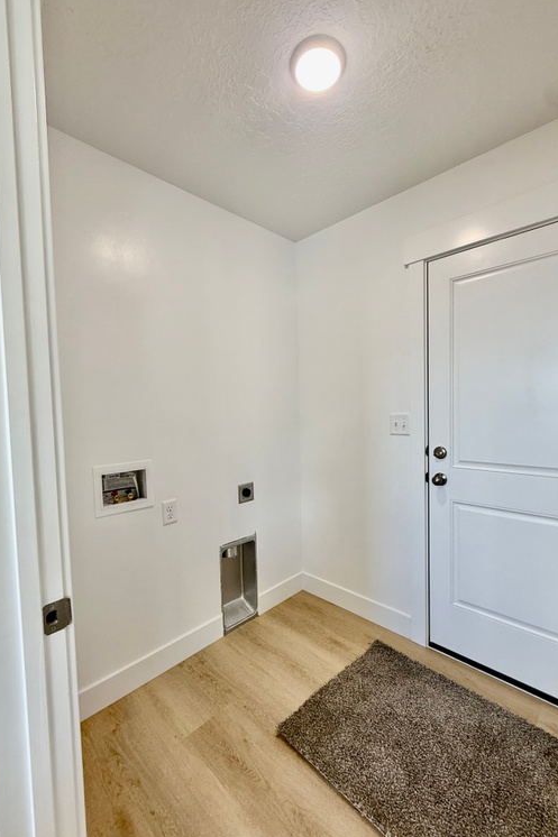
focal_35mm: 15
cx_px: 291
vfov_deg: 100.4
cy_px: 427
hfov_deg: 77.3
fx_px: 349
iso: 100
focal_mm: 2.22
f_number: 2.2
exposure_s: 1/120
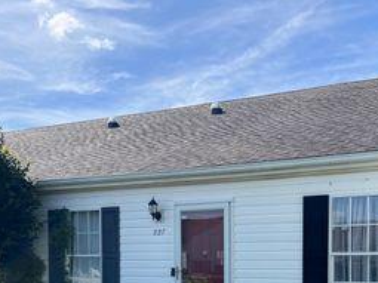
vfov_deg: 27.1
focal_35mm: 51
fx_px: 557
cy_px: 276
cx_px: 248
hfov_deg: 37.2
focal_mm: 5.7
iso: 50
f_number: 1.5
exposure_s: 1/3077
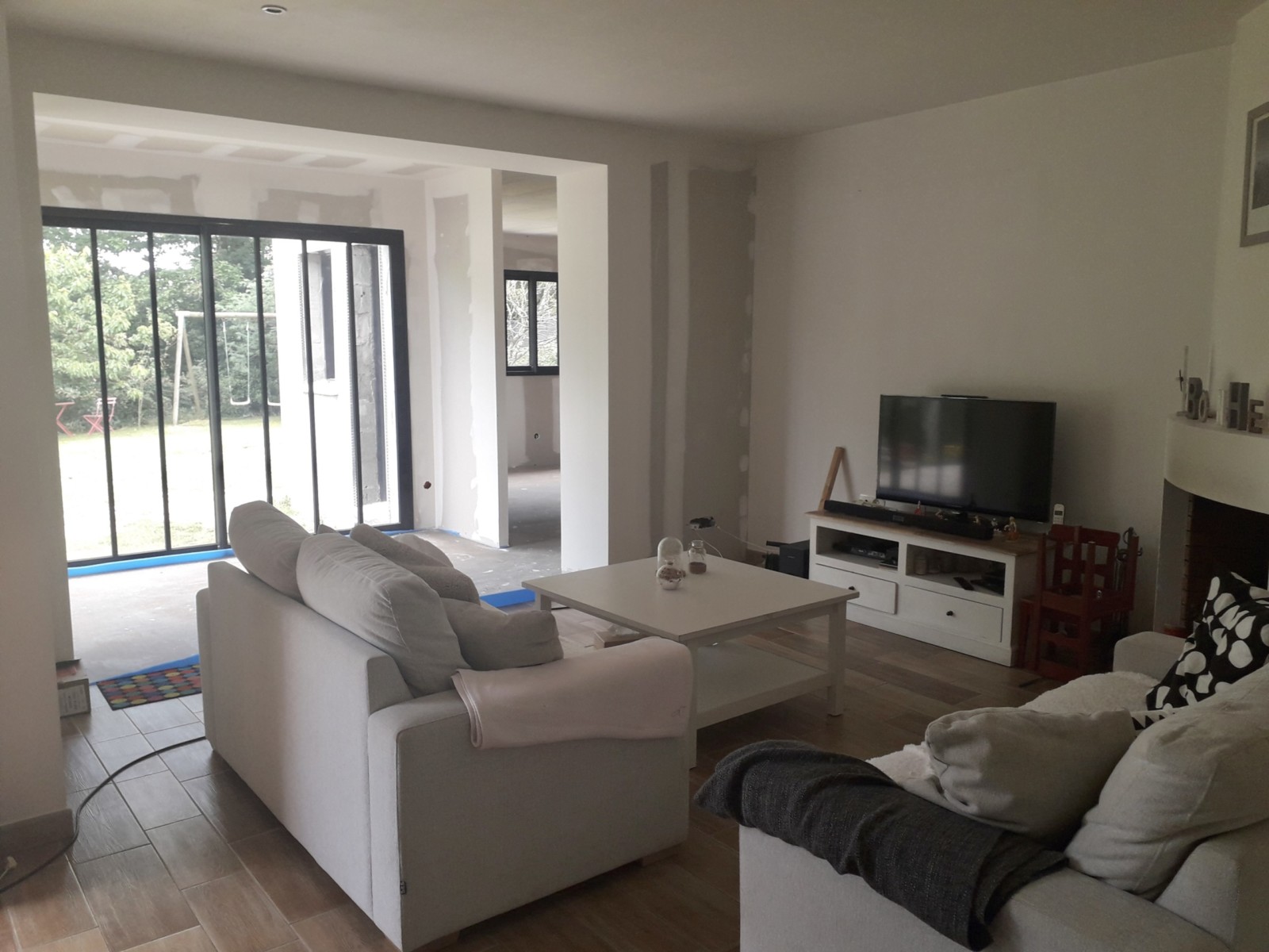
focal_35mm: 27
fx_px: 990
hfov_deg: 65.3
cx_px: 634
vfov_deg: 51.4
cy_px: 476
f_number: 1.9
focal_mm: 3.6
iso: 50
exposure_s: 1/100
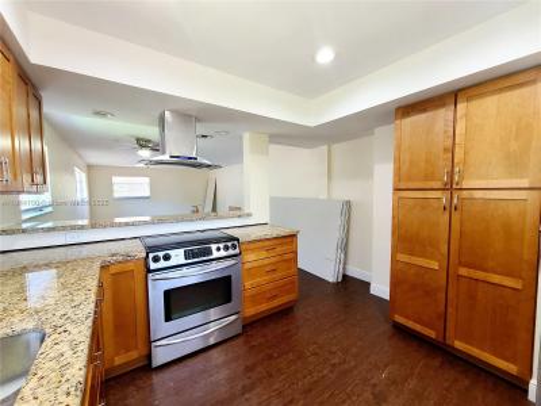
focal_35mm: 13
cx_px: 270
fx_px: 203
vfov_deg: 89.9
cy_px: 203
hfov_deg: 106.2
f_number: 2.2
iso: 250
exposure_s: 1/60.2
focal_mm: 2.2
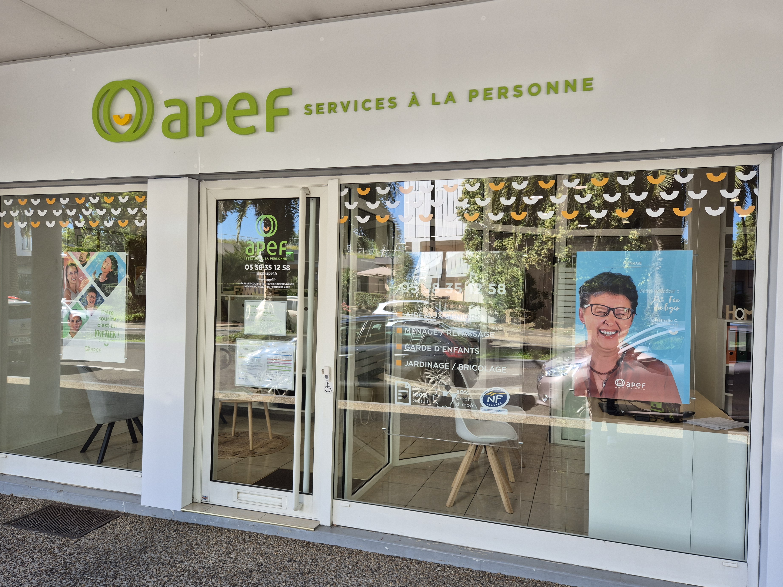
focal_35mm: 25
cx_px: 388
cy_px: 298
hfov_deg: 69.4
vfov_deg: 54.9
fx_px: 565
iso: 25
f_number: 1.8
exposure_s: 1/158
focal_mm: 5.4
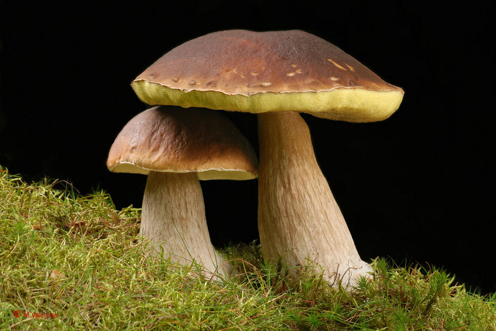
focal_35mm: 375
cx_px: 248
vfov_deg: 3.7
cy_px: 166
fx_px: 5166
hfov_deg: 5.5
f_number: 8
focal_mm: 250
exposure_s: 1/13
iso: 200
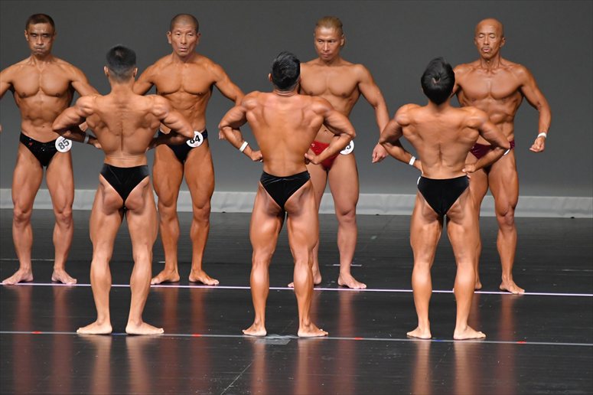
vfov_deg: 4.4
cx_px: 296
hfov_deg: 6.5
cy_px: 198
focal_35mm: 315
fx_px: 5186
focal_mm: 210
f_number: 5.6
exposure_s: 1/400
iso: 5000
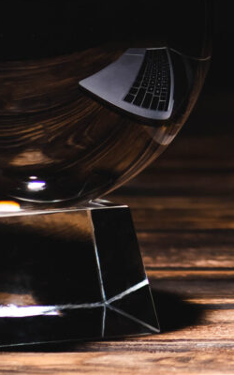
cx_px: 699
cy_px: -284
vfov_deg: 3.1
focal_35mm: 685
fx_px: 6989
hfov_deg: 1.9
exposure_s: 1/200
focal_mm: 105
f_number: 8
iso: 100
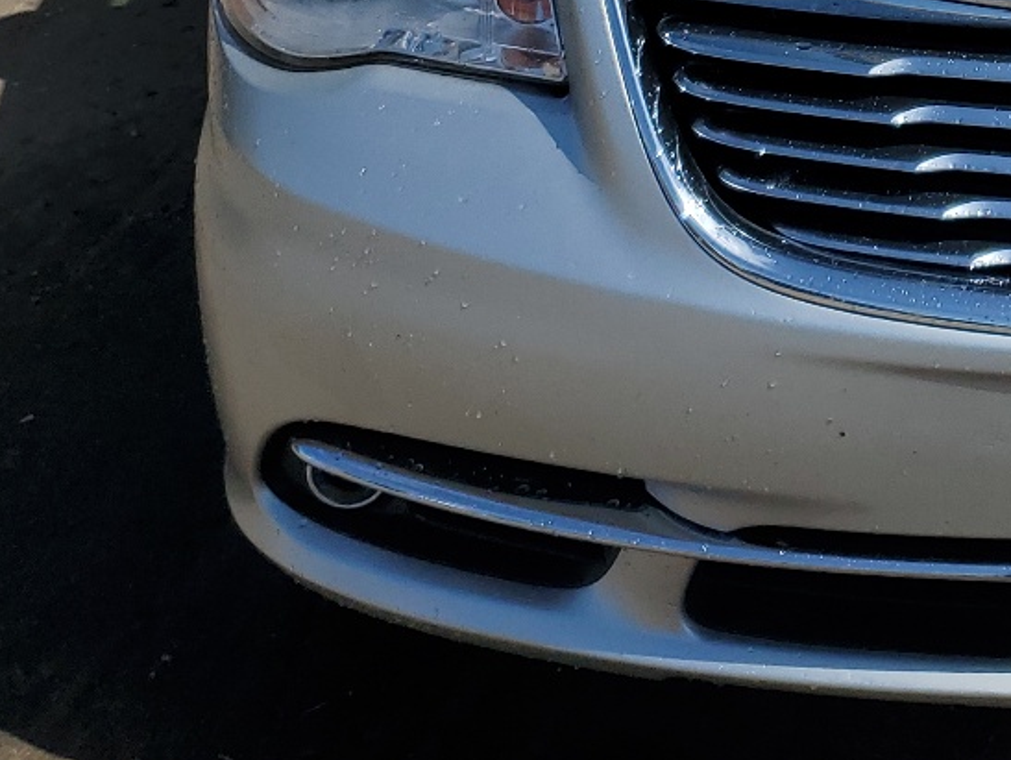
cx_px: 1079
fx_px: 2221
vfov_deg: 18.1
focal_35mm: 76
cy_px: -233
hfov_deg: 24.2
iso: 50
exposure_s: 1/10000
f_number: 1.5
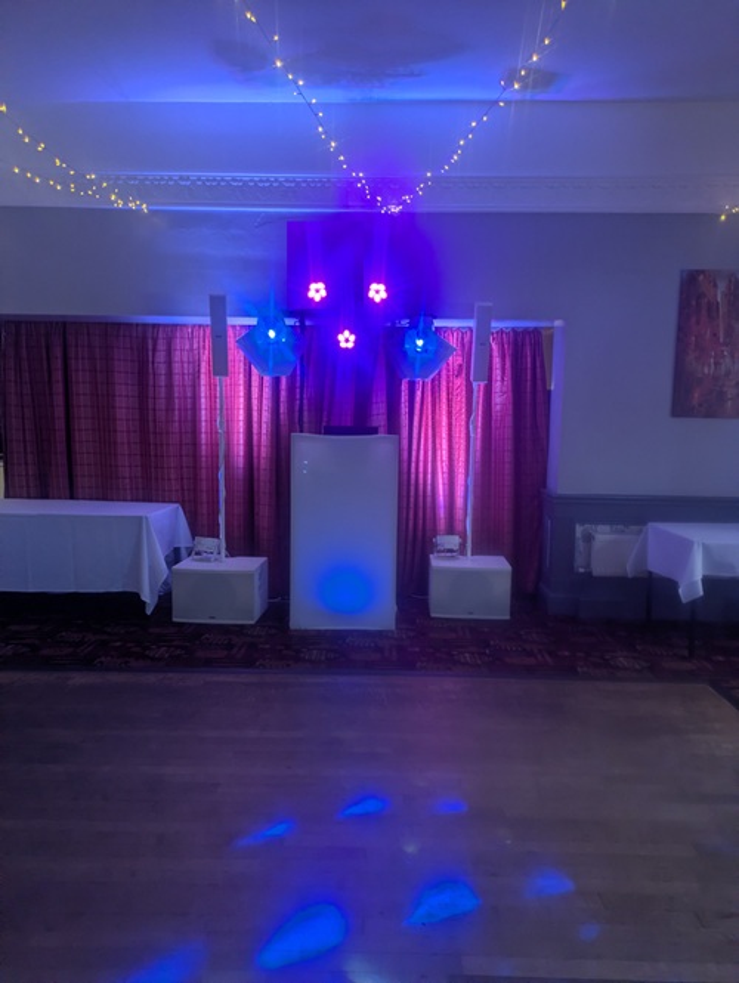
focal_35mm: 25
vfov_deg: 69.3
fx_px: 710
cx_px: 370
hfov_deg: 55.0
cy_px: 492
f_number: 1.89
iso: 68
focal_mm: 5.43
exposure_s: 1/50
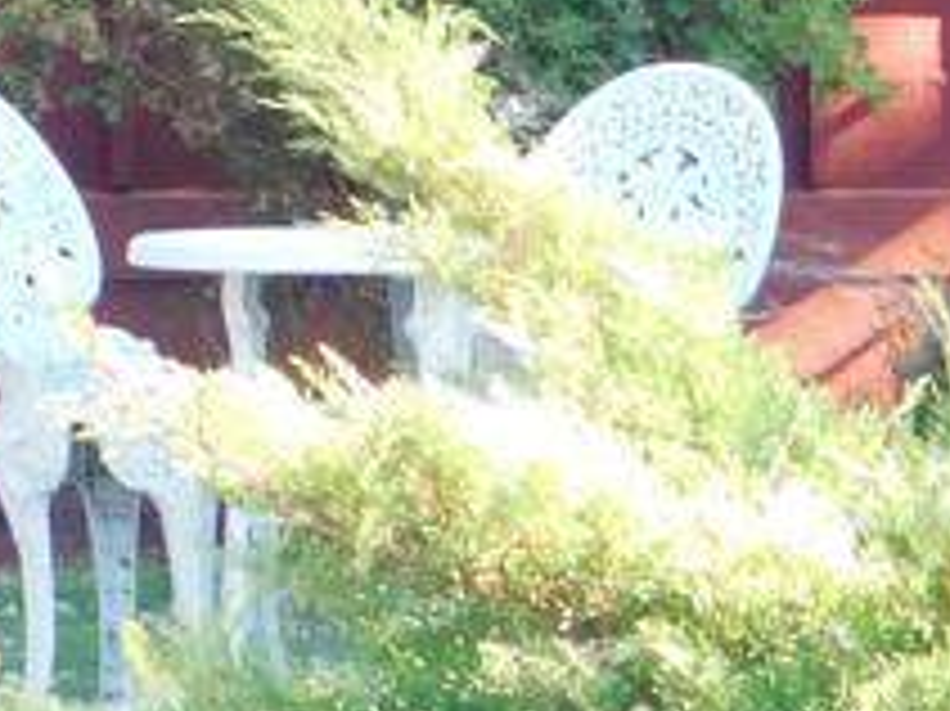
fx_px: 8805
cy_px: -346
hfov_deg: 6.0
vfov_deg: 4.6
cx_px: 1805
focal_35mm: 321
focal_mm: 11.7
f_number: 4.2
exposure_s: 1/30
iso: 140
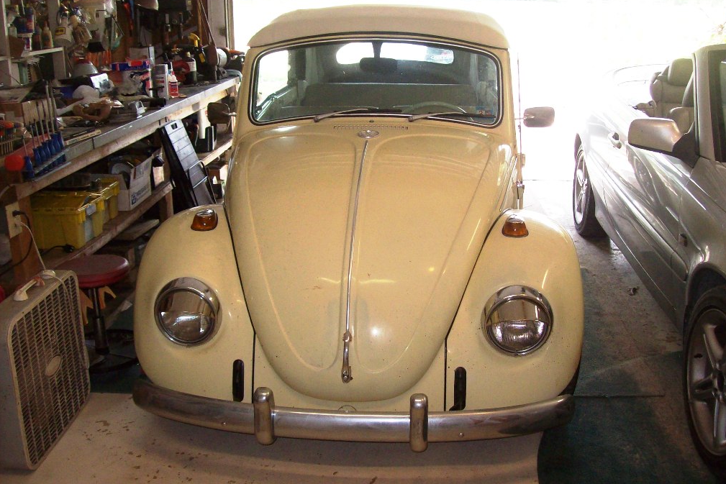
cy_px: 231
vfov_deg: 35.1
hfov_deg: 50.7
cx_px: 366
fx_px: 766
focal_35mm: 38
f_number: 2.7
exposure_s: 1/64
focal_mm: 6
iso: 200
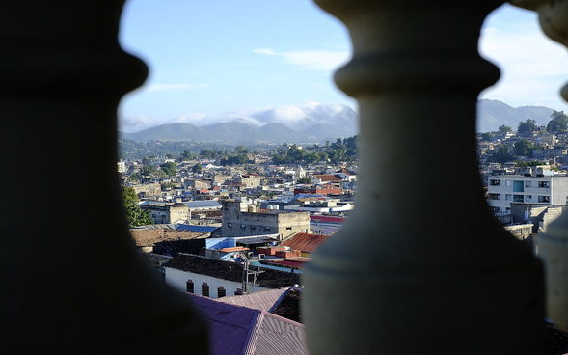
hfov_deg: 36.9
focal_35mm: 55
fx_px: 851
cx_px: 285
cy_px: 178
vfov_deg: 23.5
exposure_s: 1/320
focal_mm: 35
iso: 200
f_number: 6.4
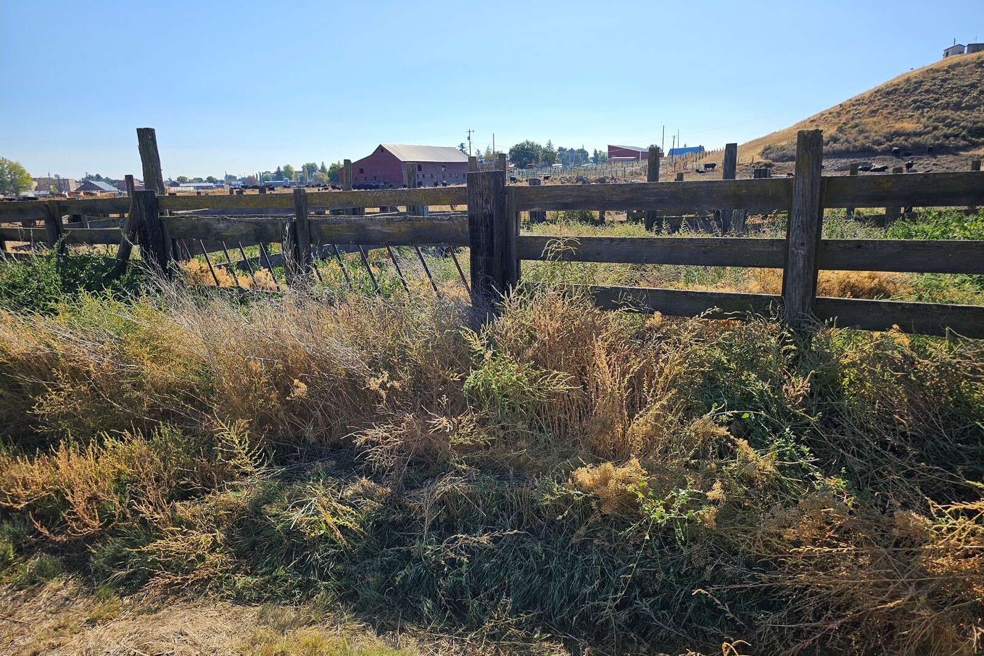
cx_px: 492
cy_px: 339
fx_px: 656
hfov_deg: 73.7
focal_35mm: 24
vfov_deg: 53.1
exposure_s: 1/799
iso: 10
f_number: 1.7
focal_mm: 6.3
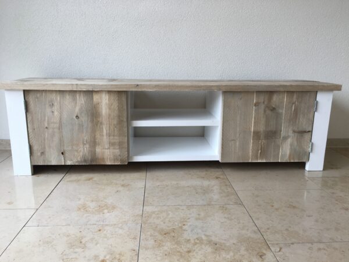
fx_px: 292
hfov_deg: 61.7
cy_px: 131
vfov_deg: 48.2
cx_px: 174
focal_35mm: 29
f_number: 2.2
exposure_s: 1/50
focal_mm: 4.15
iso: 25
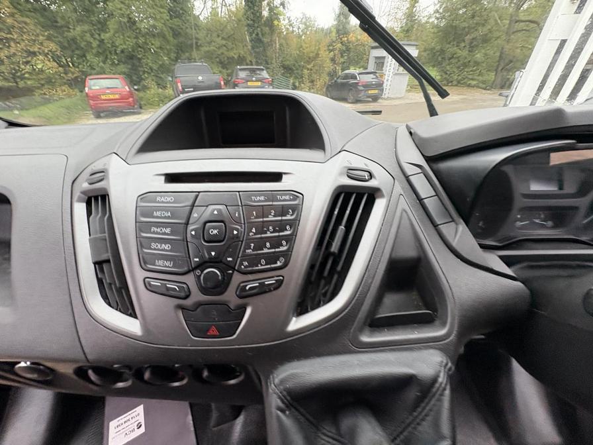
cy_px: 222
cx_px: 296
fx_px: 240
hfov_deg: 102.1
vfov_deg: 85.7
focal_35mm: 14
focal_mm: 2.22
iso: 200
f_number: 2.2
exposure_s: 1/87
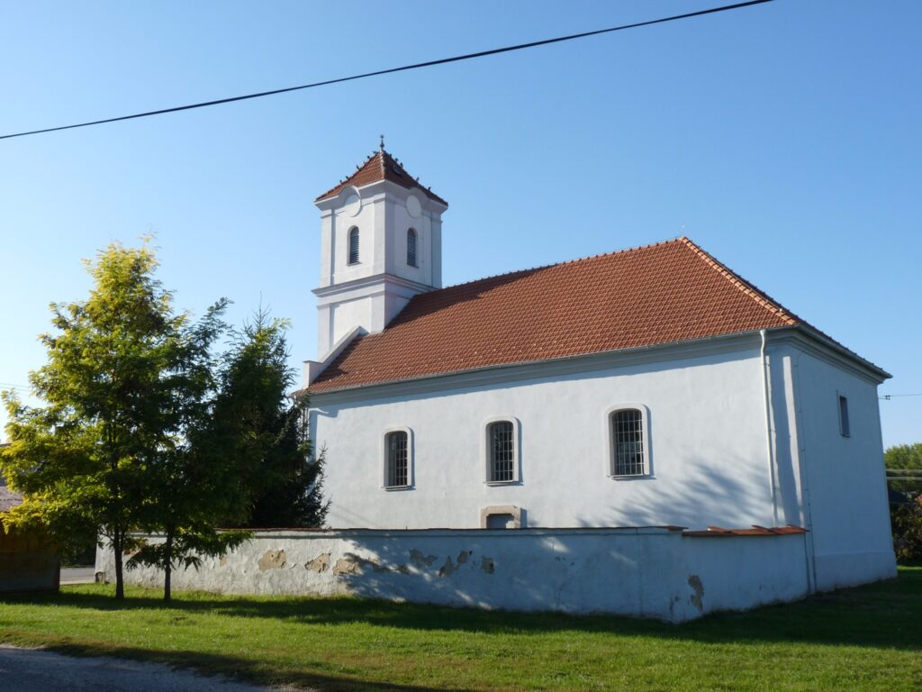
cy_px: 346
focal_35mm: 34
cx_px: 461
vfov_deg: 41.8
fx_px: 906
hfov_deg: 54.0
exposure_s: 1/320
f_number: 5.6
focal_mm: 6.1
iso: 100
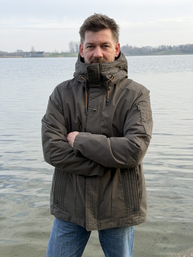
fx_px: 357
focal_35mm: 48
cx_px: 96
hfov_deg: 30.3
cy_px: 128
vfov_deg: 39.7
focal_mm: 6.76
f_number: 1.78
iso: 64
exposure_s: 1/939
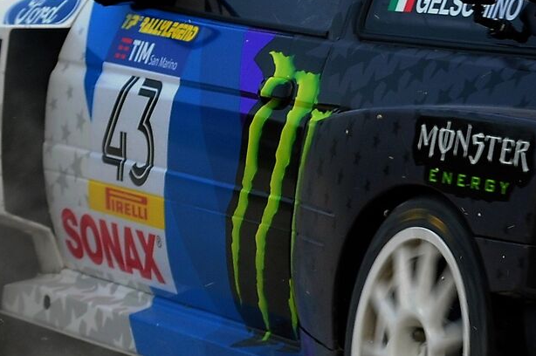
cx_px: 723
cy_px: 31
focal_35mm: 469
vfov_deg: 2.9
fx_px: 6975
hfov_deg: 4.4
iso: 200
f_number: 5.6
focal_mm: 80
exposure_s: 1/320
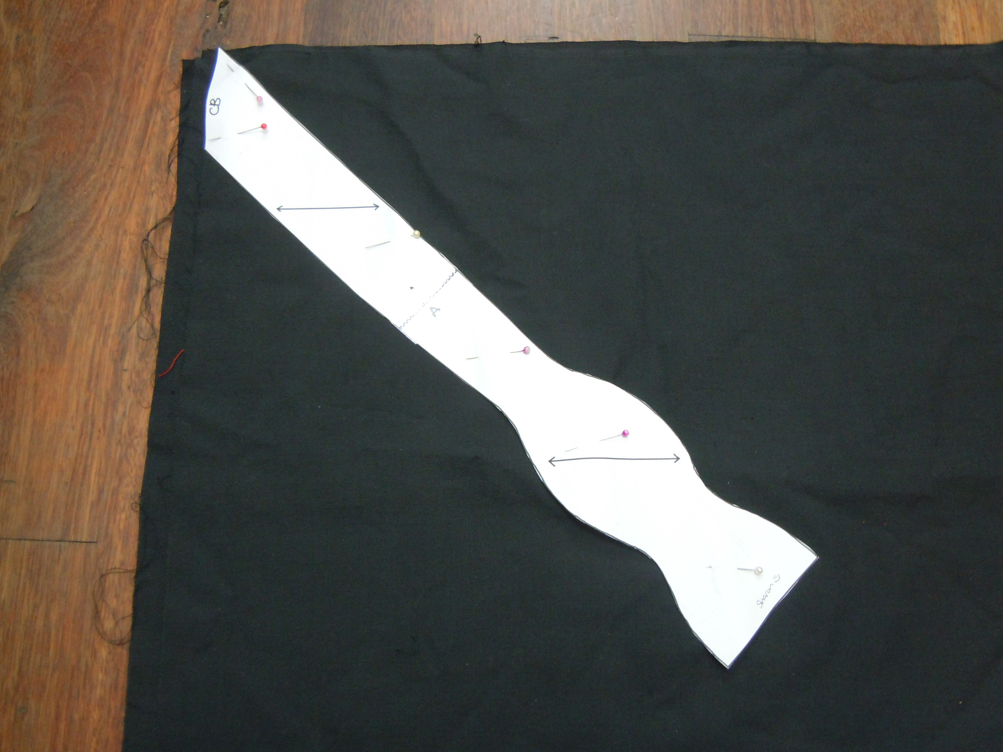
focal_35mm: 30
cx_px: 502
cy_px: 376
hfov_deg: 60.0
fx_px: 869
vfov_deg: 46.8
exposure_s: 1/5
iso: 400
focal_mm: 5.4
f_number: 3.5
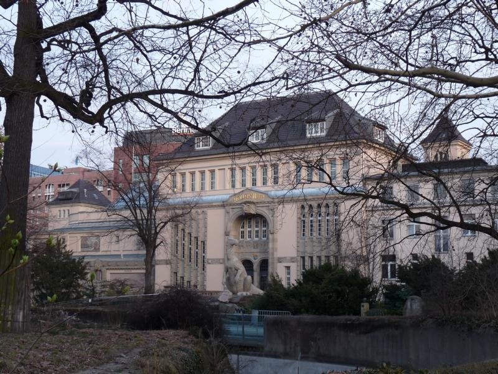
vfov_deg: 26.1
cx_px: 249
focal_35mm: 56
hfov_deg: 34.3
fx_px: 806
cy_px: 187
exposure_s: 1/50
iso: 100
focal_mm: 7.1
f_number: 3
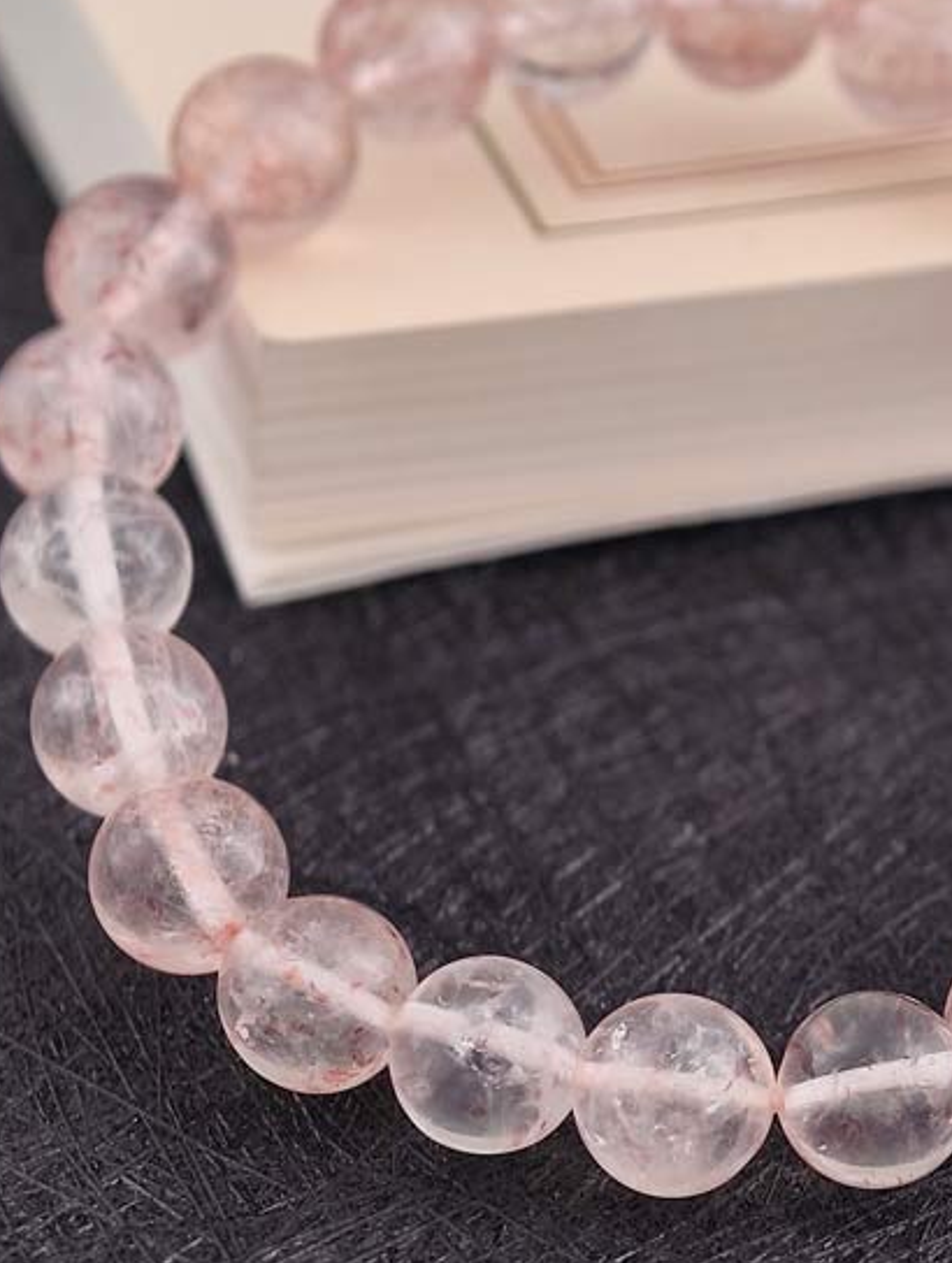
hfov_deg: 8.3
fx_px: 6580
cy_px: 756
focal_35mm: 180
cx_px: 715
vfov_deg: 11.0
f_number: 2.67
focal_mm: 22.48
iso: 125
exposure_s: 1/160
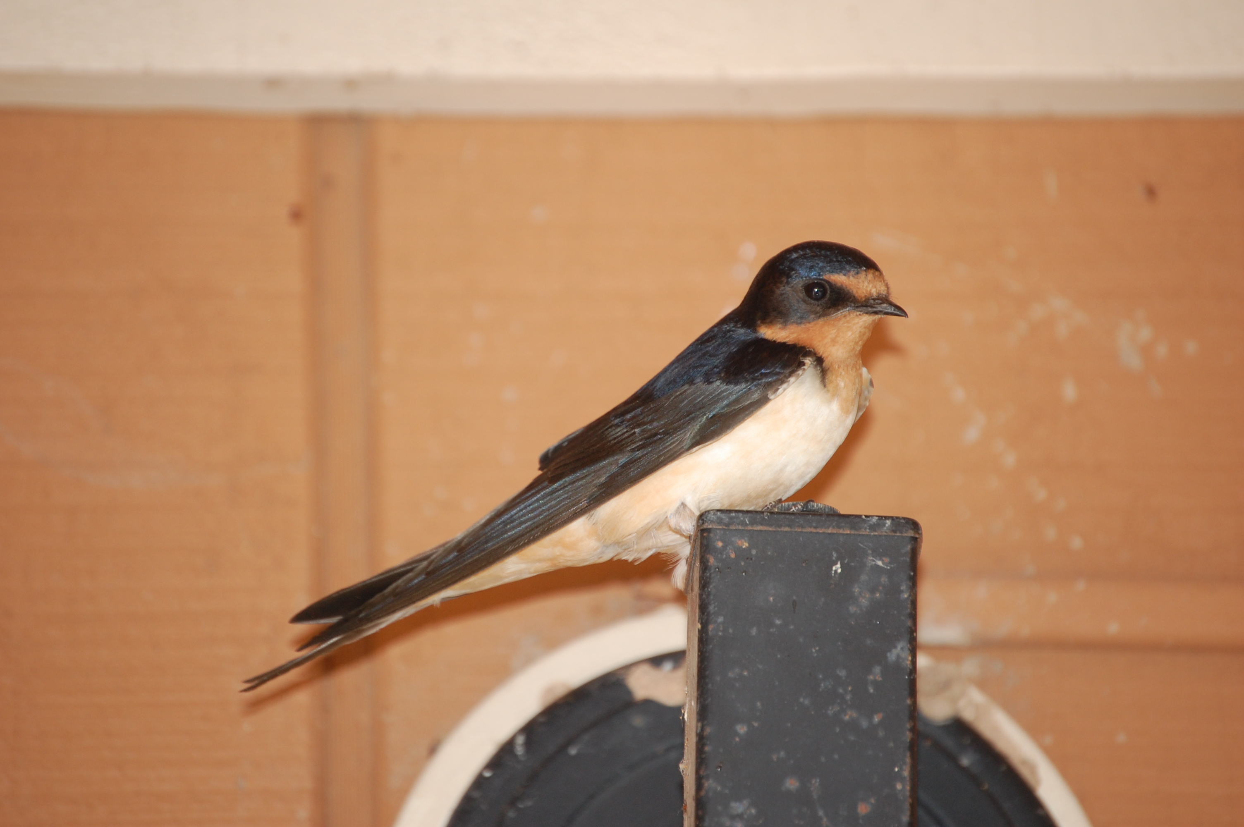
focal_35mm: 300
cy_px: 414
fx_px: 10357
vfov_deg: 4.6
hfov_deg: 6.9
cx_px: 622
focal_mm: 200
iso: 400
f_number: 5.6
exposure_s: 1/60
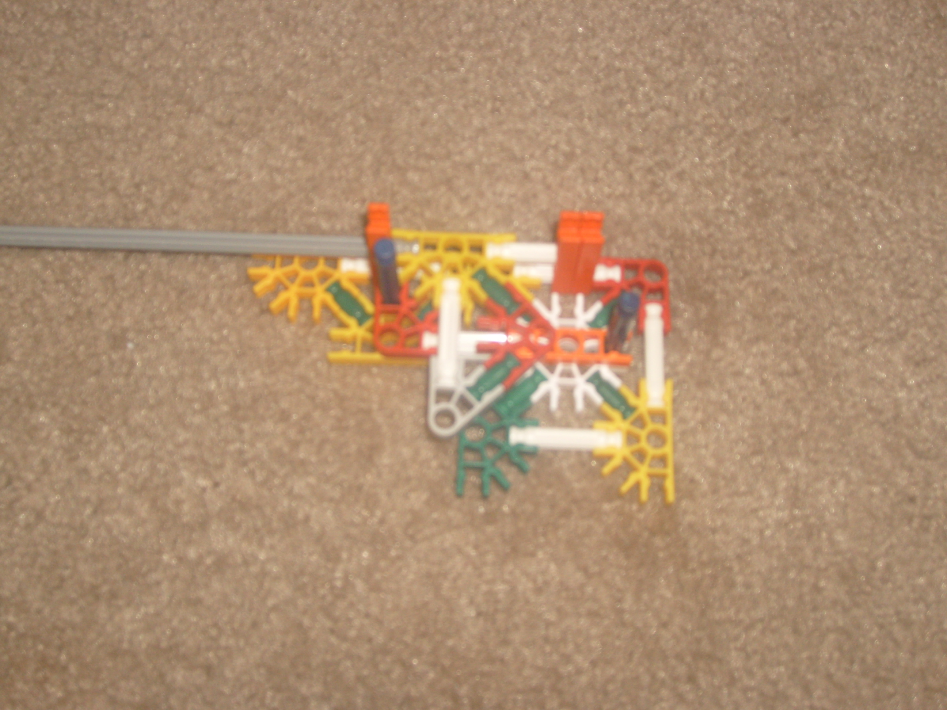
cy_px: 355
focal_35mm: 43
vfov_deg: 33.6
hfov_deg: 43.9
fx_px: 1176
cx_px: 474
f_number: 3
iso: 100
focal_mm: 7.2
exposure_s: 1/45
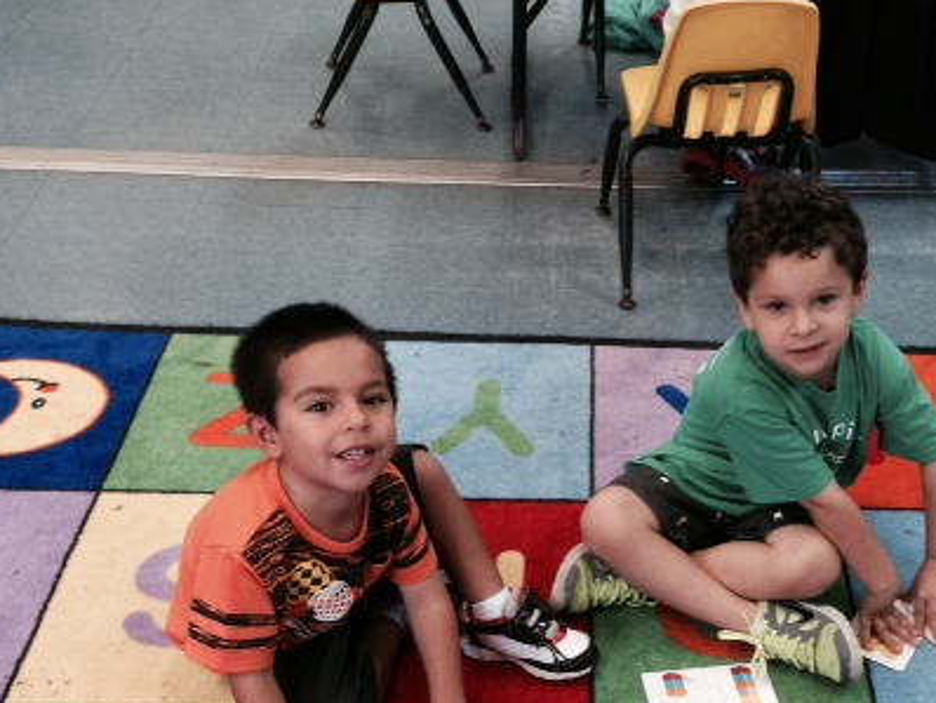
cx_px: 614
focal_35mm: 53
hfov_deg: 35.8
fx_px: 1434
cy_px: 543
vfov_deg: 27.1
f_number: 2.4
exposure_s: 1/20
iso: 64
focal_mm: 4.12
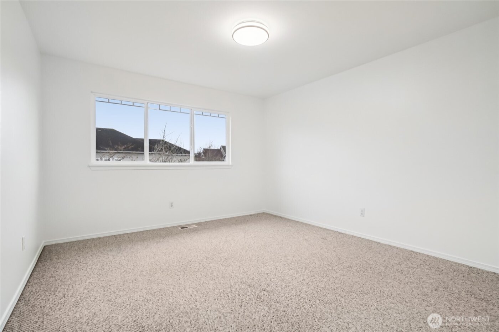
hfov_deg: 96.7
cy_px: 166
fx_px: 222
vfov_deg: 73.7
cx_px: 250
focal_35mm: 16
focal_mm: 16
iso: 1600
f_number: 8
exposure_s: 1/125
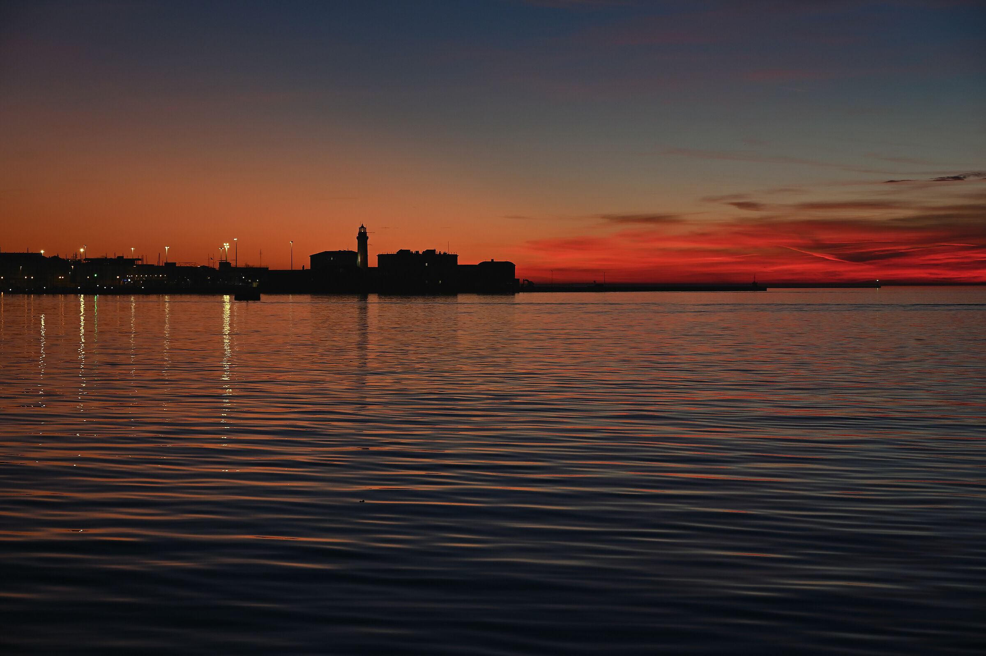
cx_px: 493
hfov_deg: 30.5
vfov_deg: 20.6
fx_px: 1806
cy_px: 328
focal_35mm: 66
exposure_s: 1/25
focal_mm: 66
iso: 400
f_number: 6
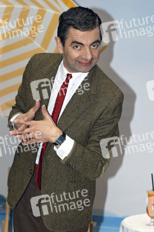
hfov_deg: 11.4
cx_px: 77
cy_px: 116
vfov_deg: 17.1
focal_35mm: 120
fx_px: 771
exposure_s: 1/100
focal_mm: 80
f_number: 5
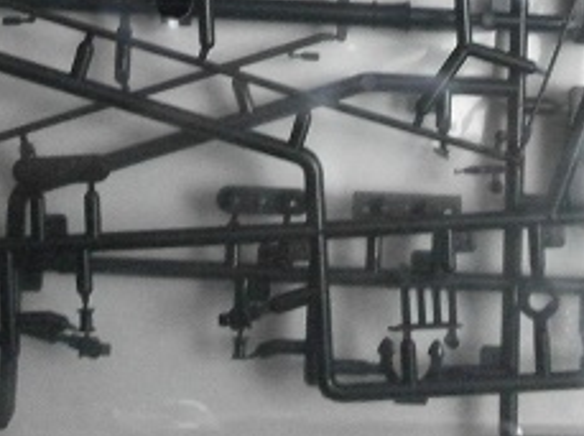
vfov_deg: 17.2
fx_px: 1415
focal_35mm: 84
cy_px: 8
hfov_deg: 23.2
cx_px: 168
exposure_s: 1/60
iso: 800
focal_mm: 5.8
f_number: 3.1
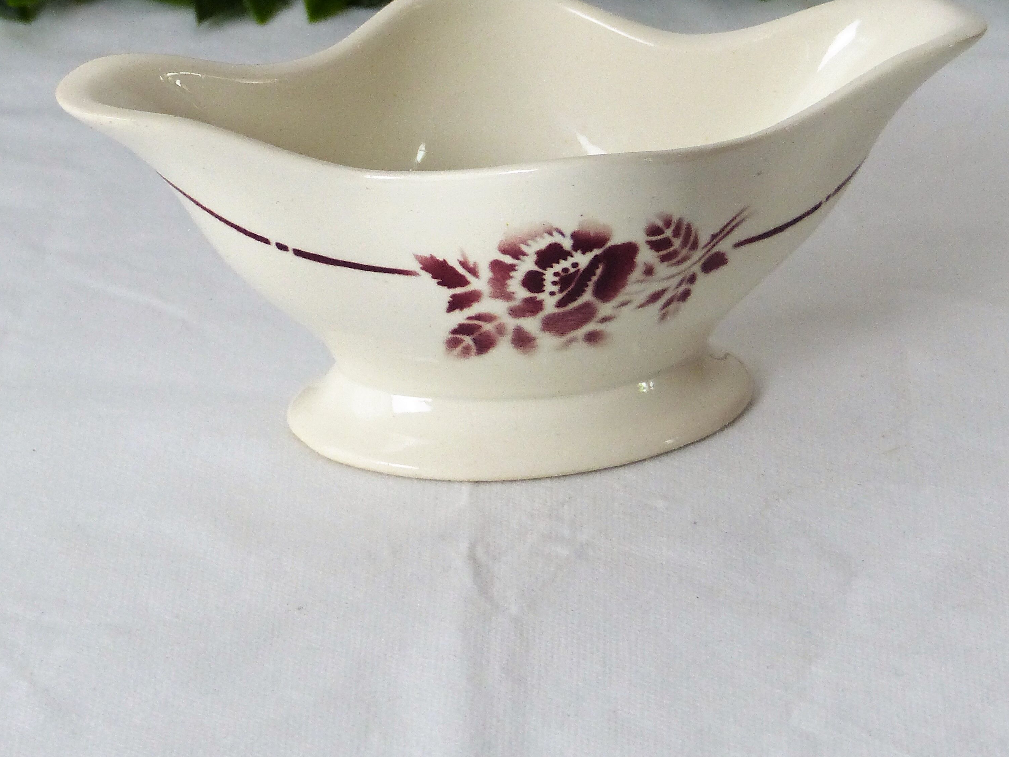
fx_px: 6005
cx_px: 505
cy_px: 126
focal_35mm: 206
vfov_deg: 7.2
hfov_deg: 9.6
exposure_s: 1/80
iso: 250
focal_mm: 25.2
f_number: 2.8
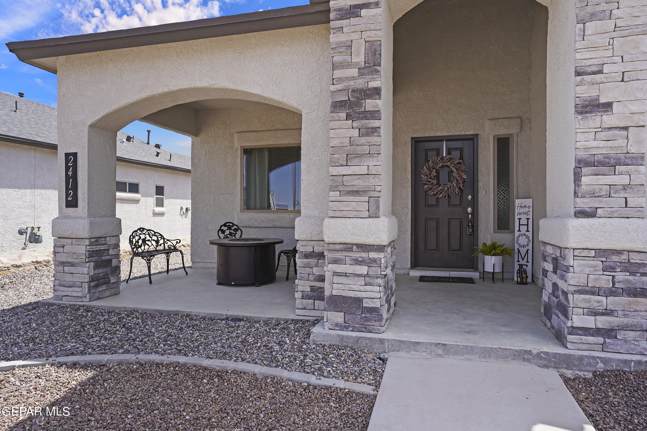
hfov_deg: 76.1
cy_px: 216
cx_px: 324
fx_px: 413
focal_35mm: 23
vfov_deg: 55.1
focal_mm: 23
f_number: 8
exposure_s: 1/200
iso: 125
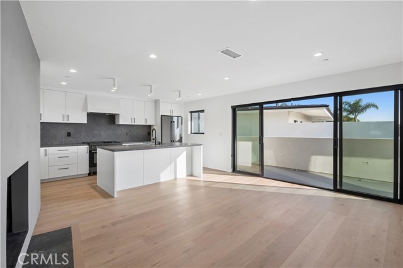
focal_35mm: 16
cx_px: 202
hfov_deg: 96.8
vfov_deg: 73.7
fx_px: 179
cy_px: 134
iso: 160
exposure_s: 1/100
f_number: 9
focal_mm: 16
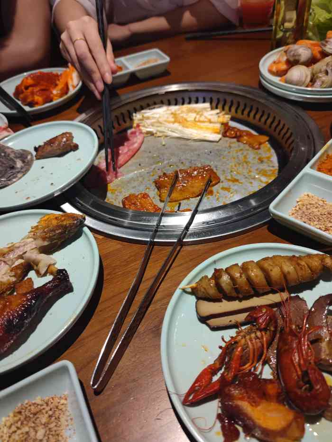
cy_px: 221
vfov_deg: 69.4
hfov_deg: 54.9
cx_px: 166
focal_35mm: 25
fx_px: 320
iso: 265
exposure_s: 1/100
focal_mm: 6.78
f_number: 1.85
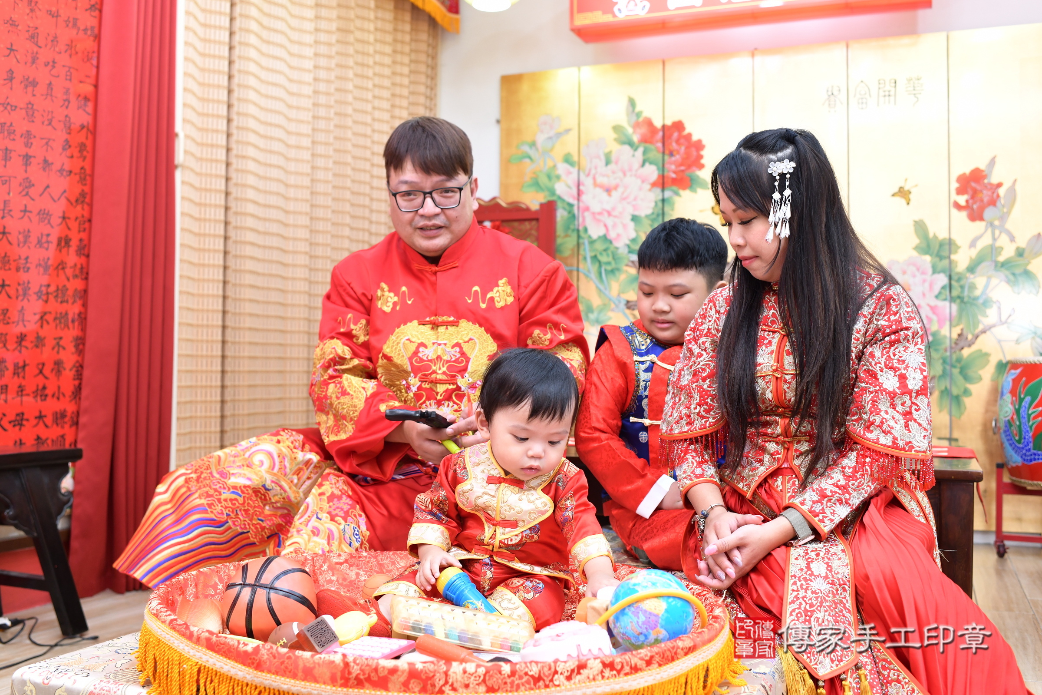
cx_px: 521
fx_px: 1013
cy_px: 348
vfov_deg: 37.9
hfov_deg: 54.4
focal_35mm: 35
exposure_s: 1/200
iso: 1000
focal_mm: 35
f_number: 4.5
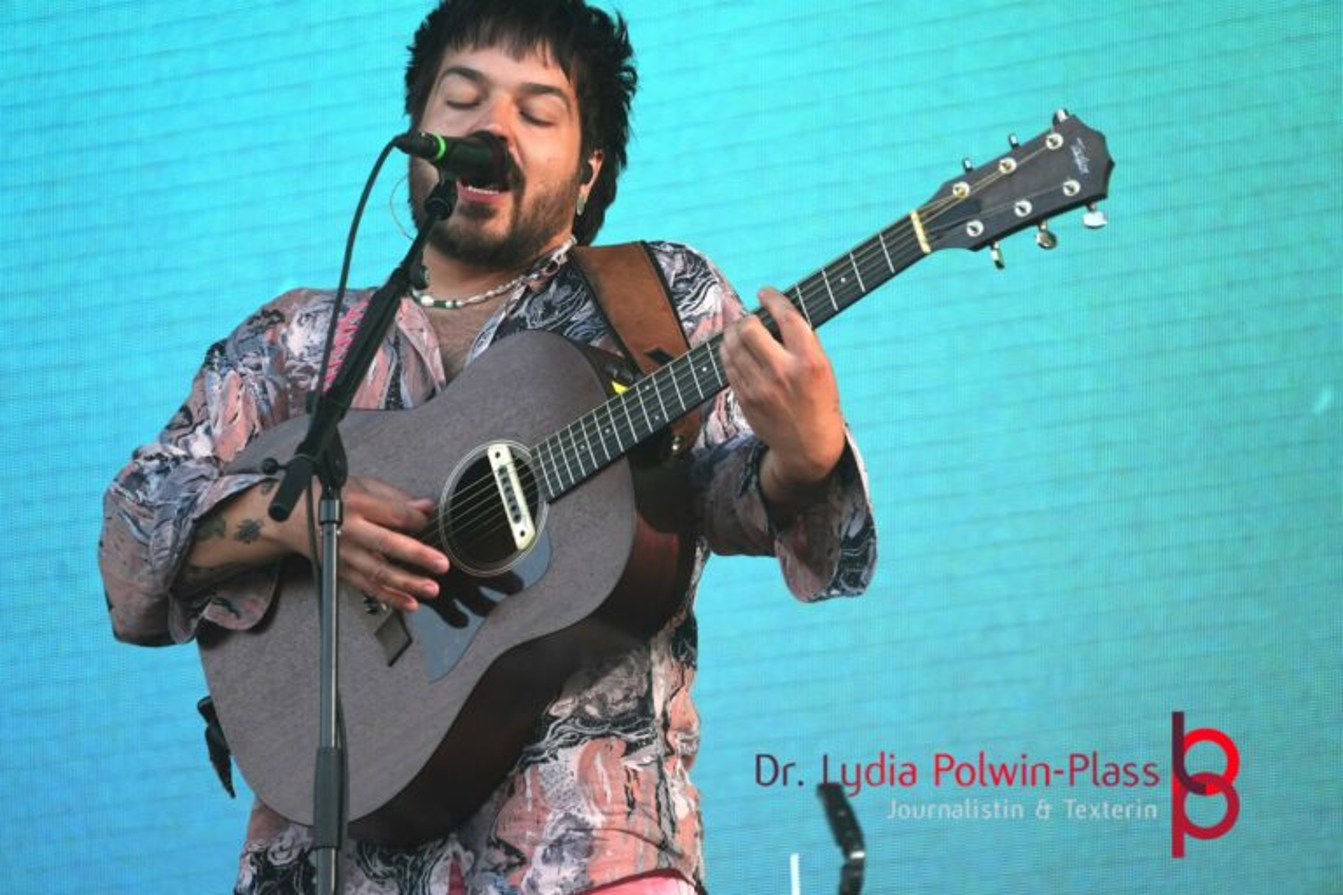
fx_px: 9568
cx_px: 672
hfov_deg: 8.0
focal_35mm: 256
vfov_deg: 5.4
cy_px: 448
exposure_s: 1/320
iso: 1000
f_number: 6.3
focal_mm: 171
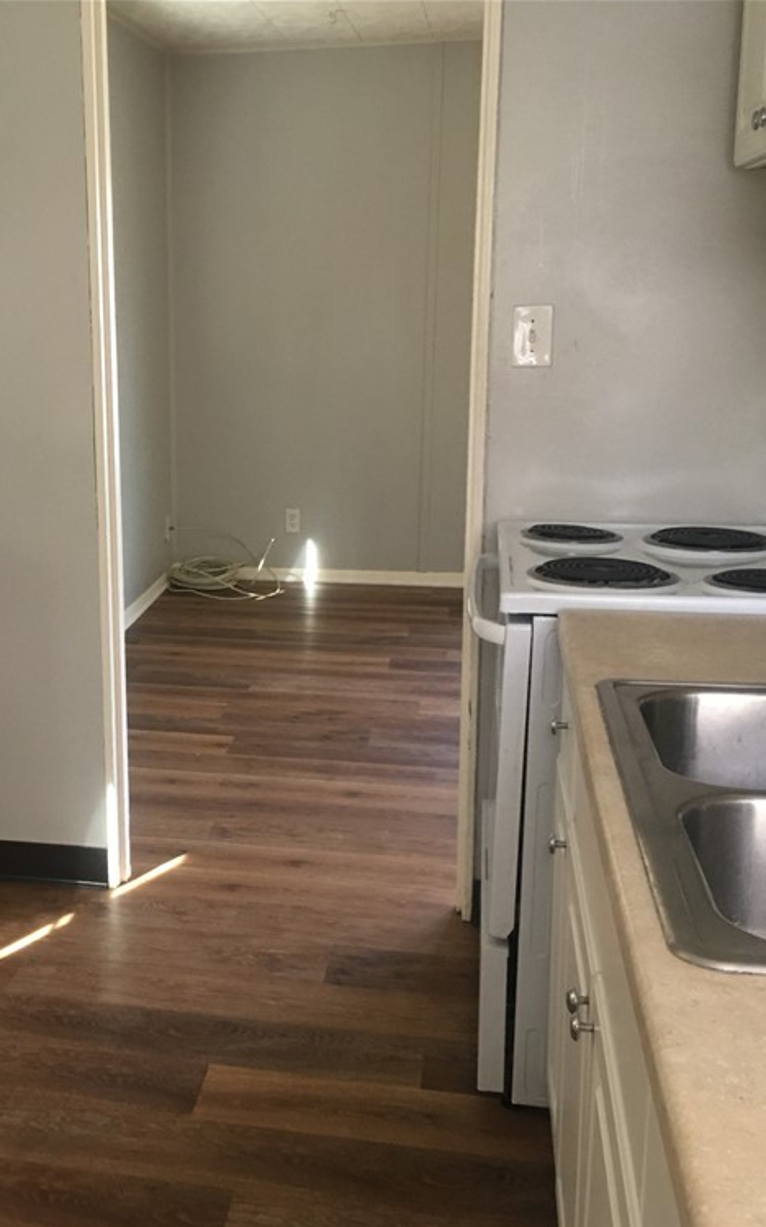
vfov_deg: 47.2
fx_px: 1403
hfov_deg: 29.8
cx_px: 152
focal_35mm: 42
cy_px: 627
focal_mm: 4.15
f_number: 2.2
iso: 64
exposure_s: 1/15
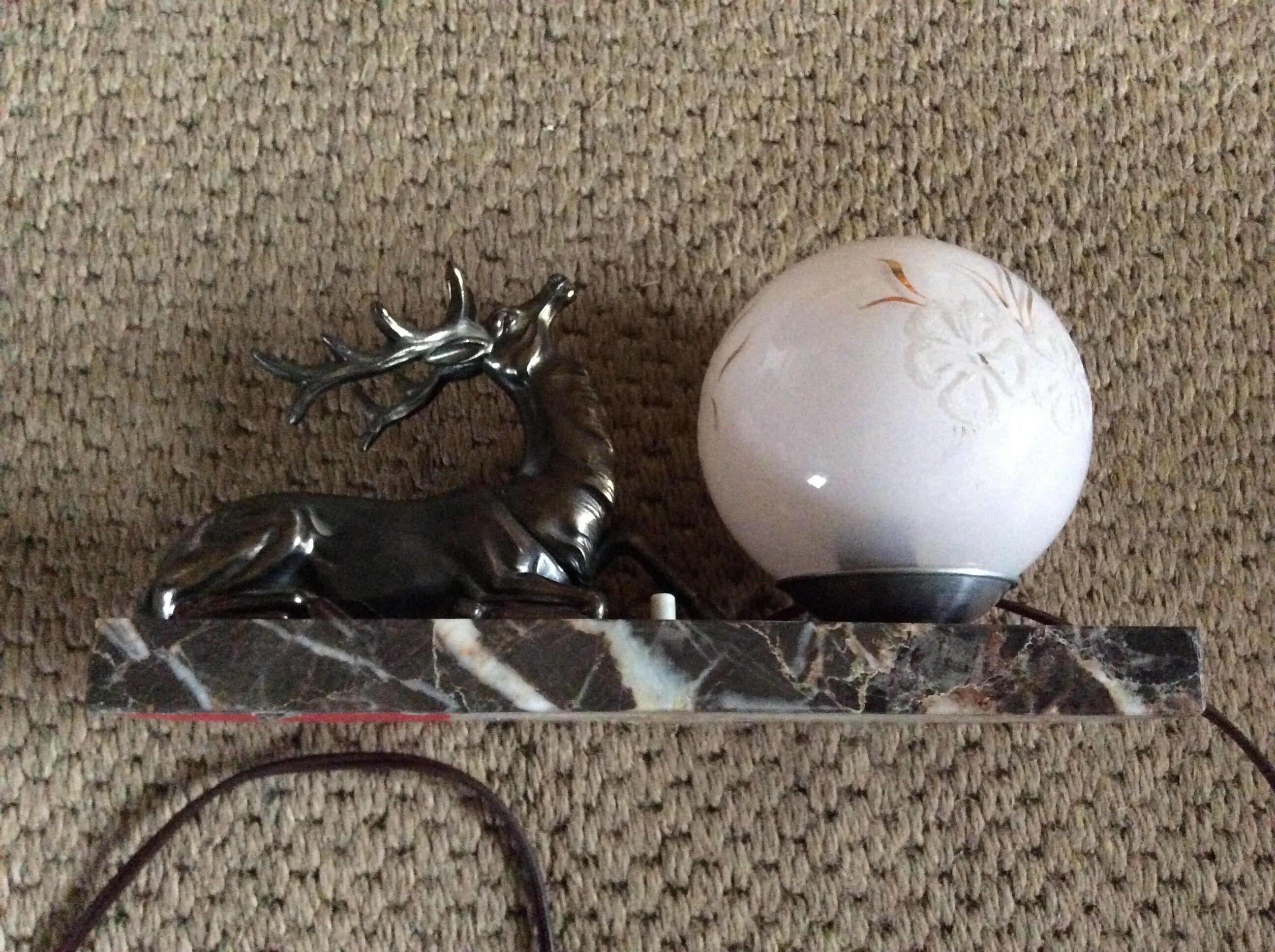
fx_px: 1177
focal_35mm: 32
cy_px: 476
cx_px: 638
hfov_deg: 56.9
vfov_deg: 44.1
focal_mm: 3.3
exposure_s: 1/17
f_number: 2.4
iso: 640
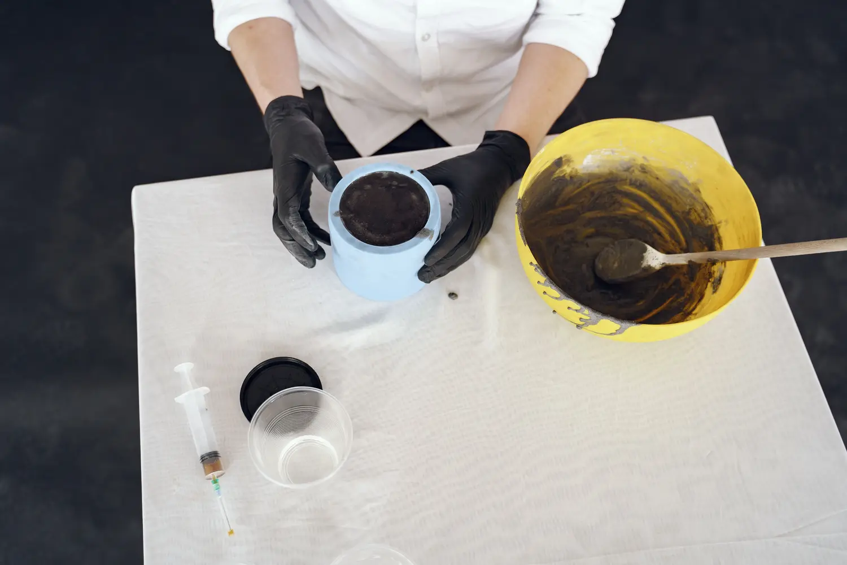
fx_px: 823
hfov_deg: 54.4
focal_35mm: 35
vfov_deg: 37.9
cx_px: 424
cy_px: 282
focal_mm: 35
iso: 400
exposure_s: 1/400
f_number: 2.8
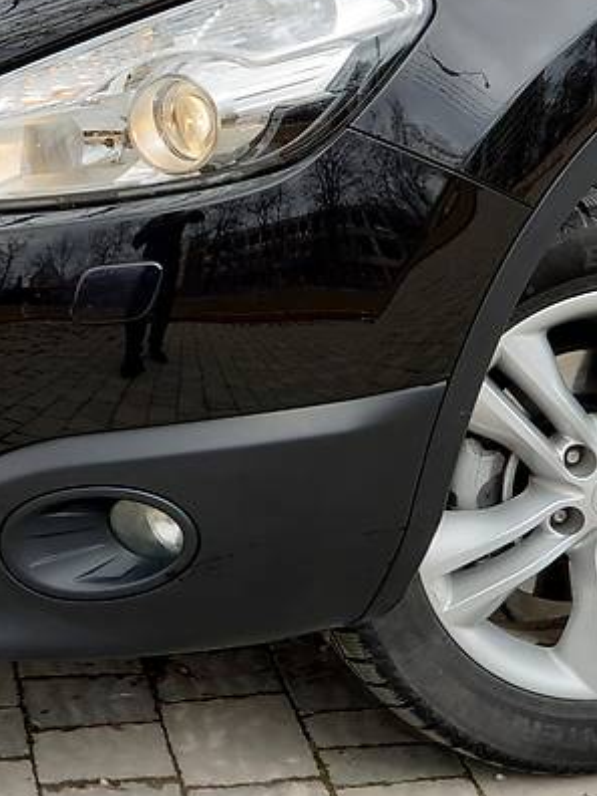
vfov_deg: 18.7
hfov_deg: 14.0
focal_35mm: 105
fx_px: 2414
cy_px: 251
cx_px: 121
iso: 25
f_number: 2.4
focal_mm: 6
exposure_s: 1/110
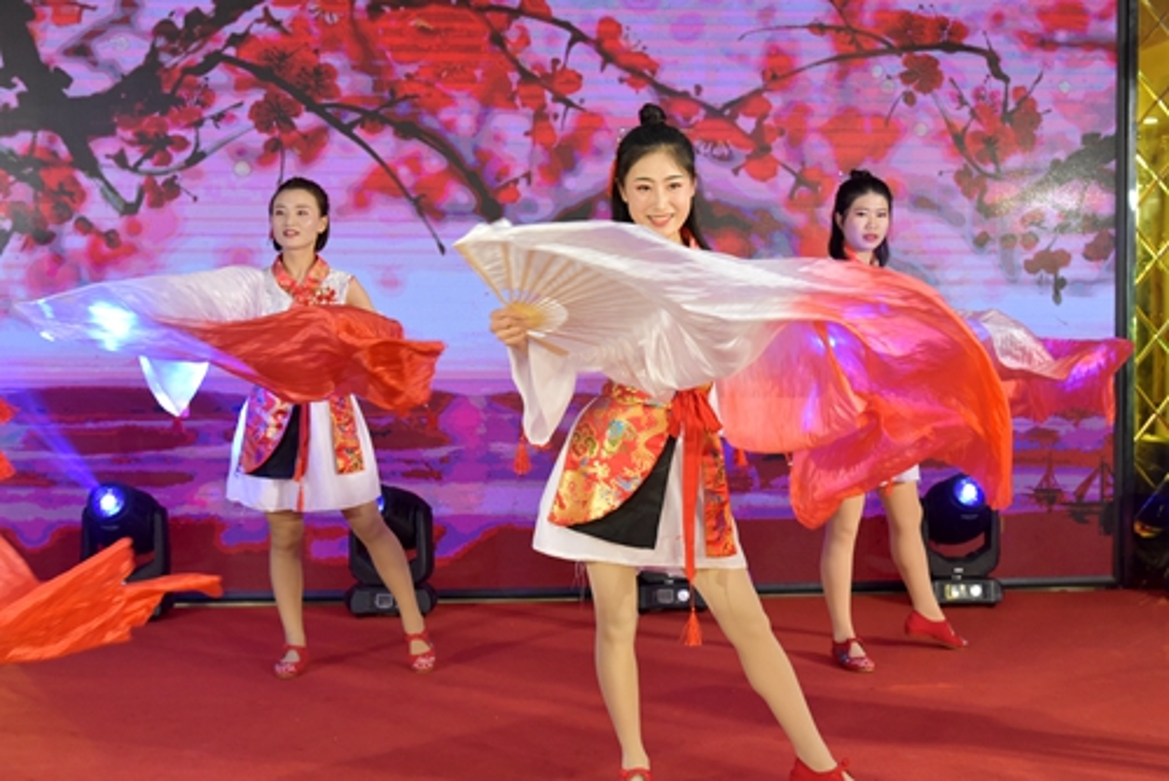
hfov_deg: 39.6
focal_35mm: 50
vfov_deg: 27.0
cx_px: 584
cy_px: 390
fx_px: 1624
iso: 3200
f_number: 6.3
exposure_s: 1/160
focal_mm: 50
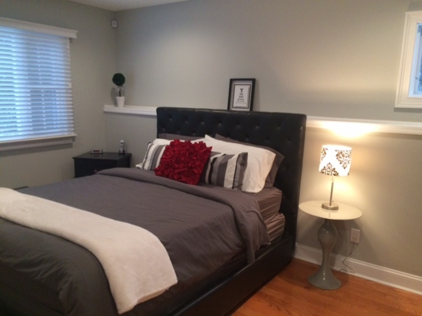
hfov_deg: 61.7
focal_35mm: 29
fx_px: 354
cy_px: 158
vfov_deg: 48.2
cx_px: 211
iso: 250
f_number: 2.2
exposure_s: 1/30
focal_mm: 4.15
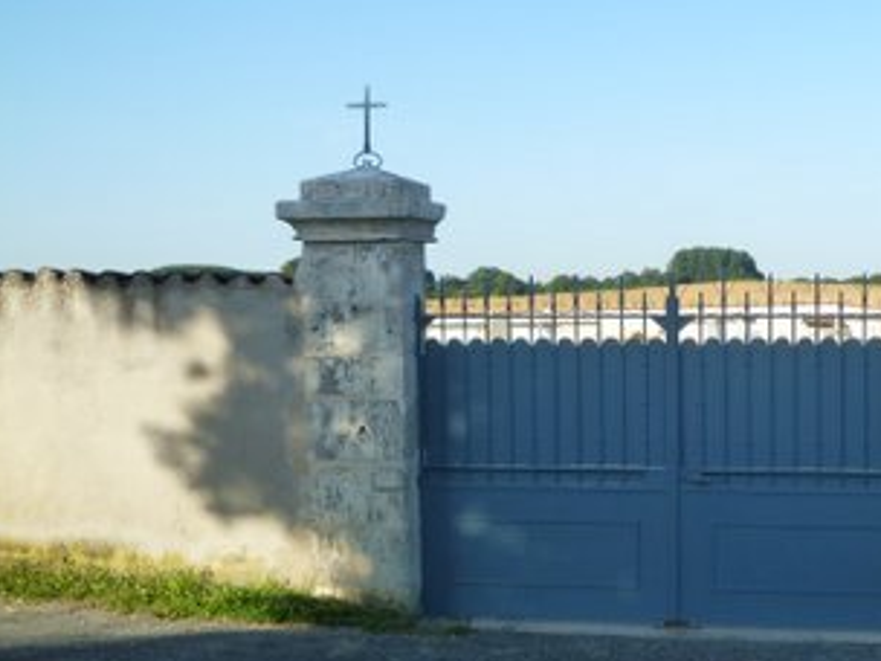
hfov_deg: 31.6
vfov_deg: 24.3
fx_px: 1527
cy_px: 415
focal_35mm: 60
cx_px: 664
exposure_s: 1/320
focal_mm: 6.8
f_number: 4
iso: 125
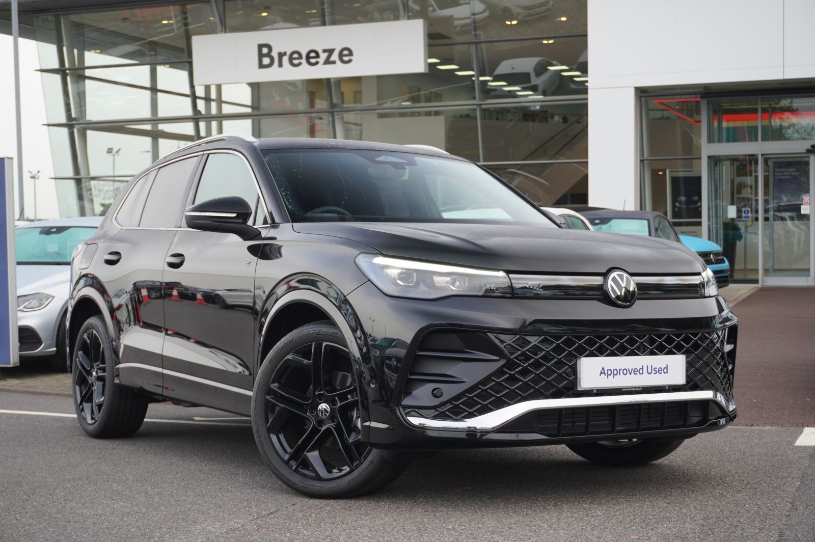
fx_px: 1255
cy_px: 271
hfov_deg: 36.0
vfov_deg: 24.4
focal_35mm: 56
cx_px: 408
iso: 320
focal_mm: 37
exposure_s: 1/160
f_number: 5.6
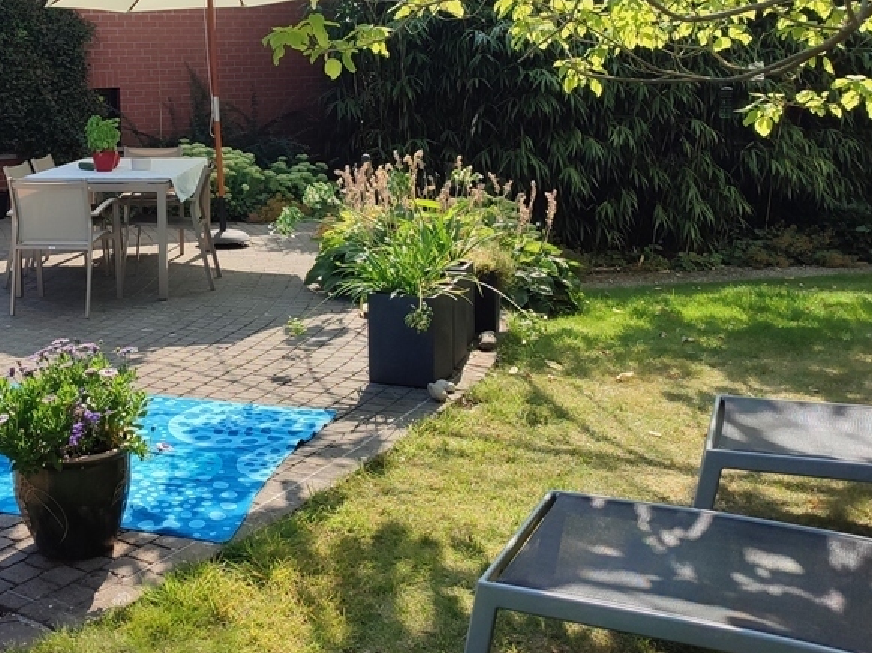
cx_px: 150
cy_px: 216
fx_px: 1108
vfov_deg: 32.6
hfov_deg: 40.8
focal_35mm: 44
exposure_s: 1/777
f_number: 1.9
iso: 50
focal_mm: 6.04
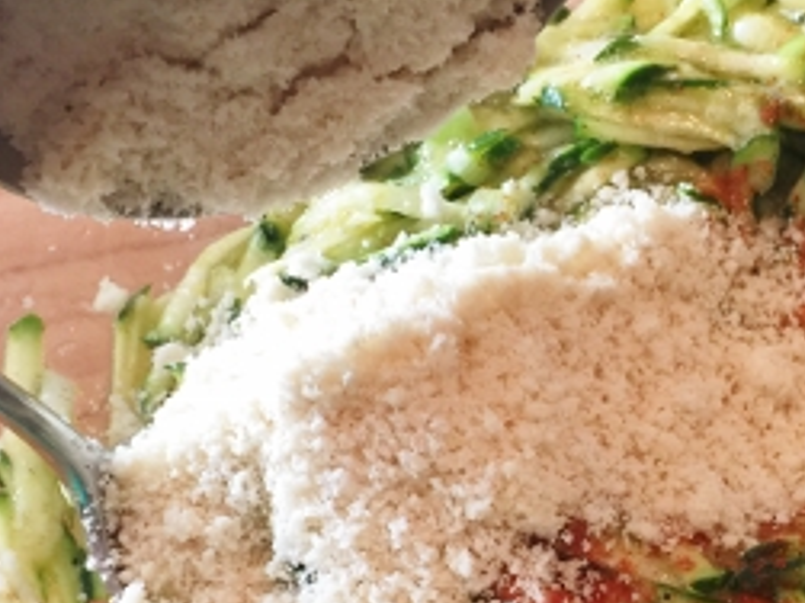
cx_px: 529
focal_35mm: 74
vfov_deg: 19.8
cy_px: 446
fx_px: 1720
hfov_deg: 26.2
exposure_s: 1/30
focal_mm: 4.15
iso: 40
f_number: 2.2
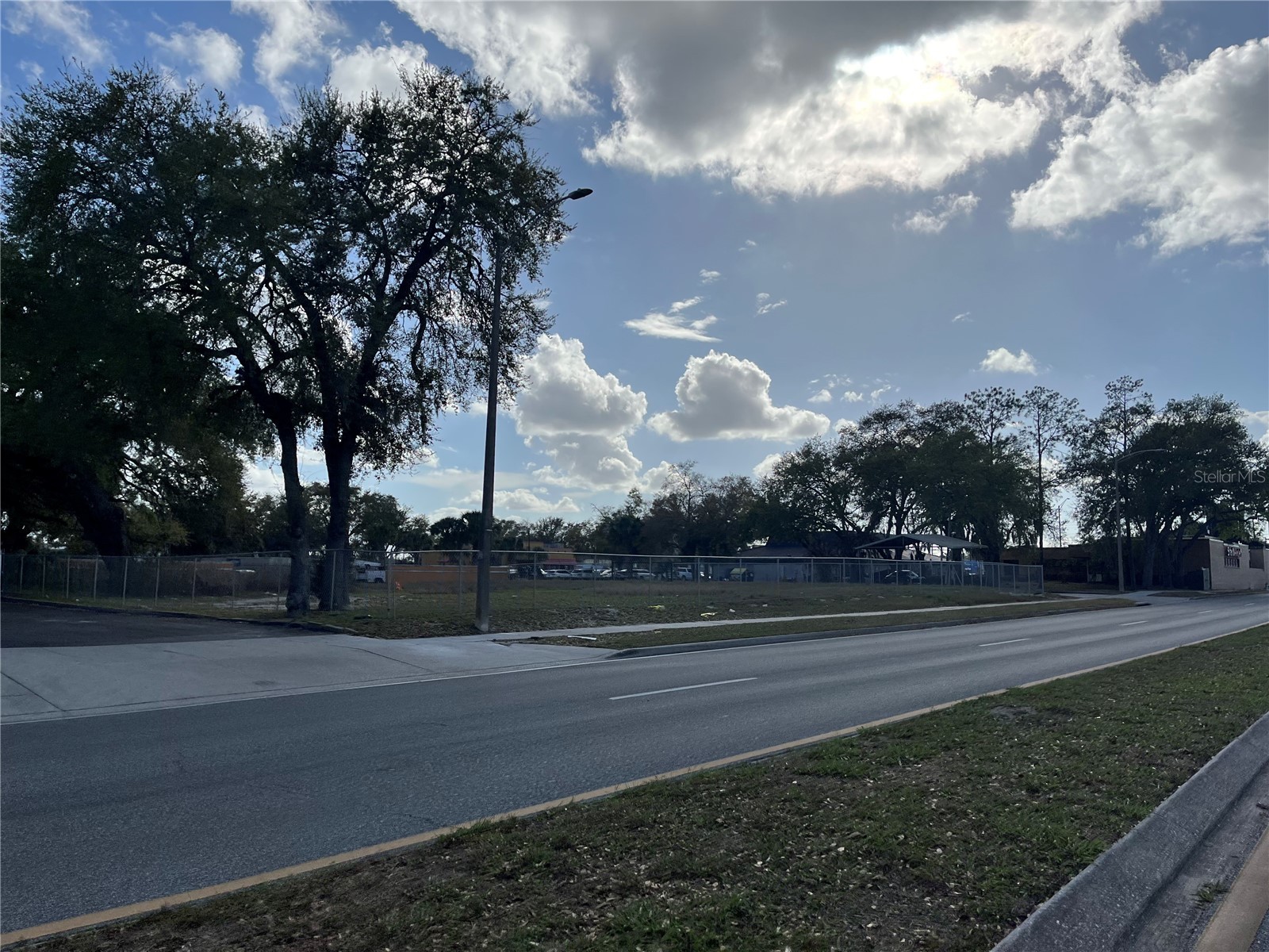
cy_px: 476
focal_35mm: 26
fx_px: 953
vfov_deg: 53.1
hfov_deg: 67.3
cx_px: 634
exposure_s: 1/8403
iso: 50
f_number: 1.6
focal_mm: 5.1
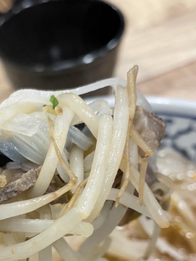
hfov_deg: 28.6
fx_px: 377
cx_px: 42
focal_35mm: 50
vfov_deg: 36.4
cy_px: 220
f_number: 1.6
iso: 64
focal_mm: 4.2
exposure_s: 1/60
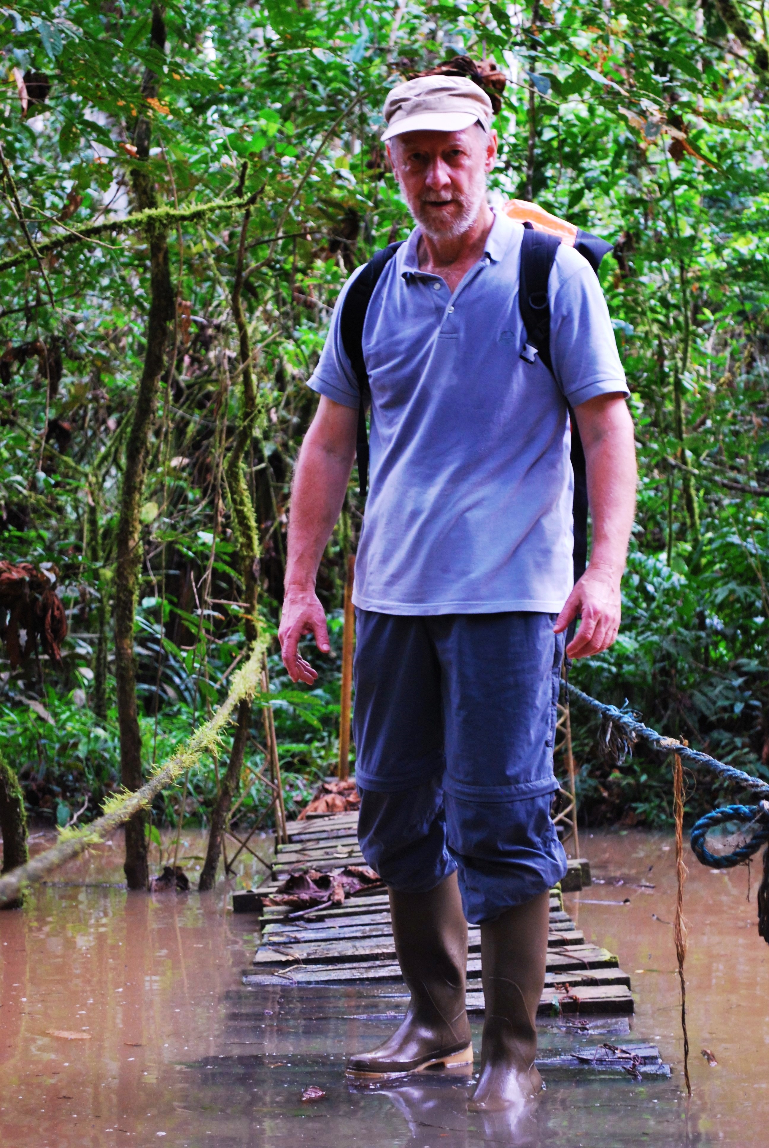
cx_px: 384
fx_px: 2636
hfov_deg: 16.6
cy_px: 574
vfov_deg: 24.6
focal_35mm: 82
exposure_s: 1/30
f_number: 5.6
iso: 560
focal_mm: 55
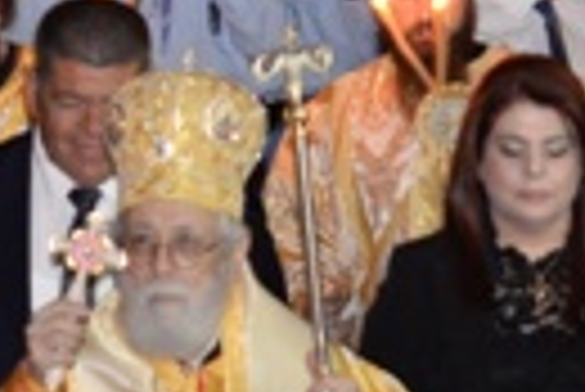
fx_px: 7792
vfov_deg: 2.9
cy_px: -7
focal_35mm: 479
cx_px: 513
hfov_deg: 4.3
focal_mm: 65
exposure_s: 1/20
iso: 2000
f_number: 6.3
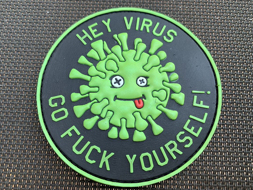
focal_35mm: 26
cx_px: 126
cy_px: 95
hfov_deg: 67.3
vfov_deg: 53.1
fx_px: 190
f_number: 1.8
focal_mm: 4.25
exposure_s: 1/201
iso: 25
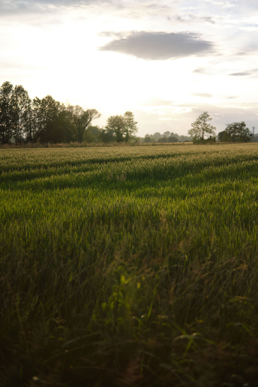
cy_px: 194
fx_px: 537
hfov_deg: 27.0
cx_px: 129
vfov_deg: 39.6
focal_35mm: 50
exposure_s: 1/3200
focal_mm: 33
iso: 200
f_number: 1.4
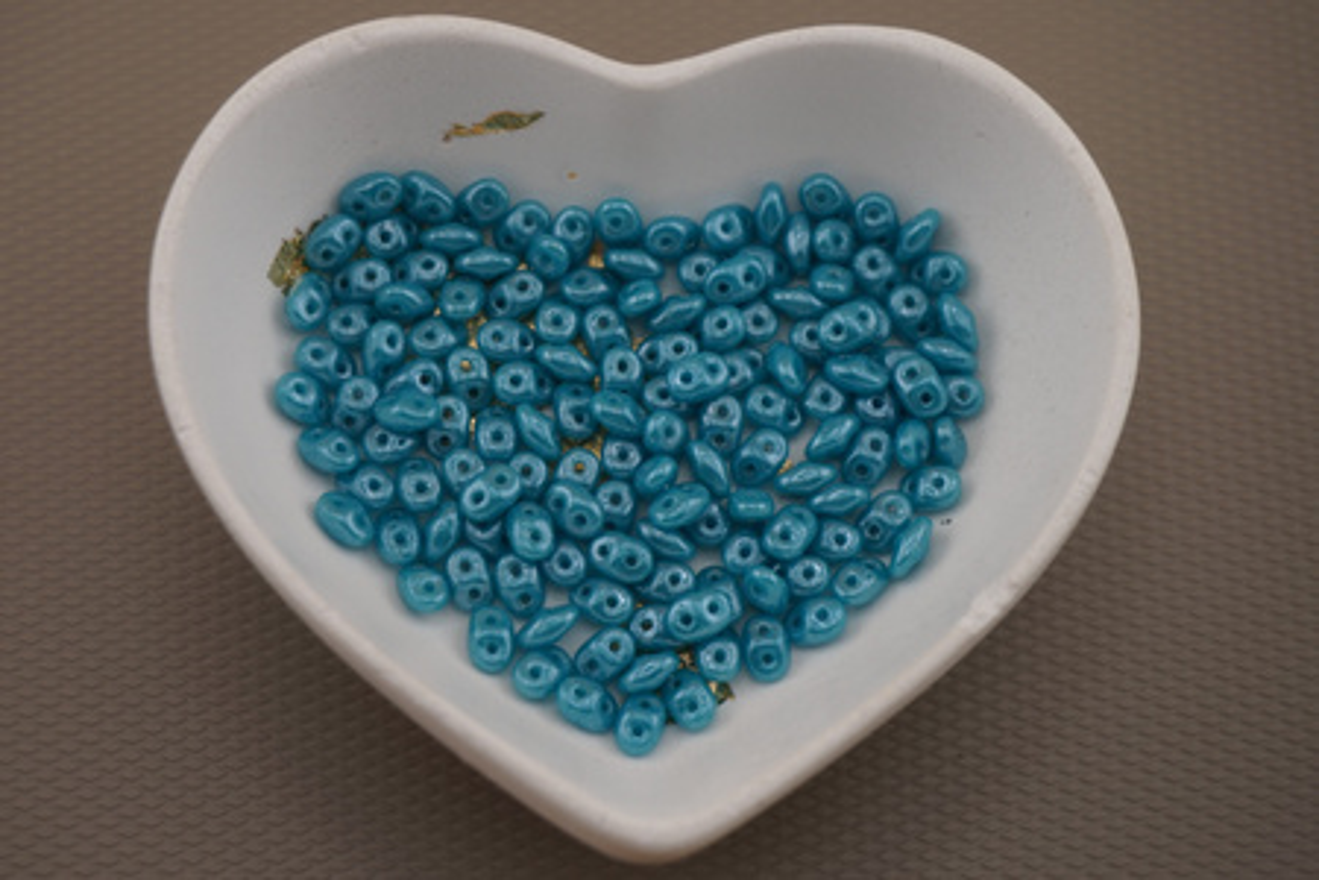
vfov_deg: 18.9
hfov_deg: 28.1
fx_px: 2638
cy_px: 440
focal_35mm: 72
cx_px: 660
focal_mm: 48
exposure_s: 1/80
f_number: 6.3
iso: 100
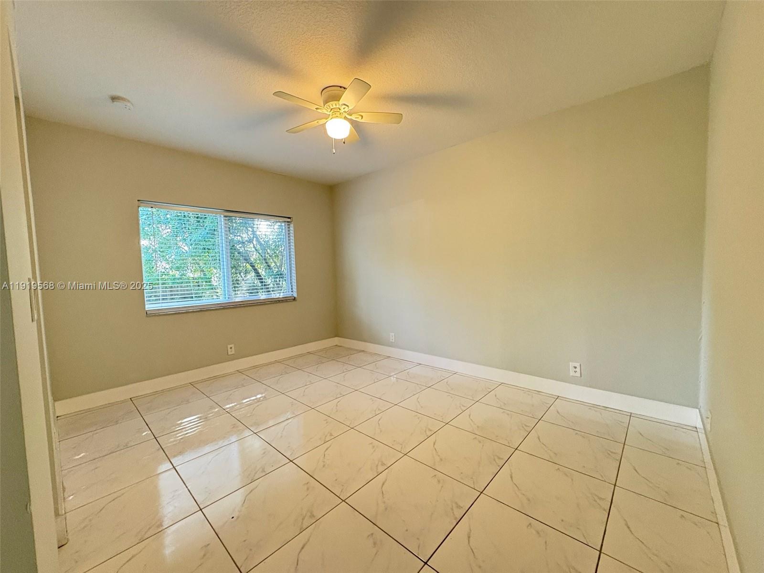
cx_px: 382
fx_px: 309
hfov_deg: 102.1
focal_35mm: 14
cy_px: 286
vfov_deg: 85.7
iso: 500
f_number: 2.2
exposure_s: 1/60
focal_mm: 2.22
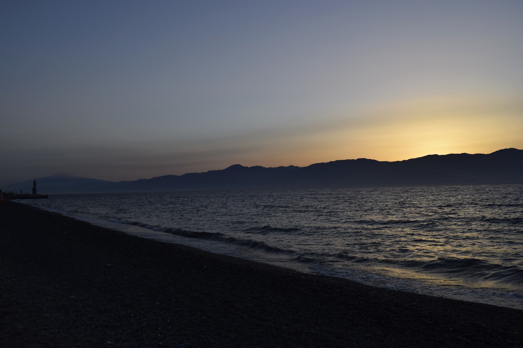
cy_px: 174
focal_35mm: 30
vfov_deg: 43.6
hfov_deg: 61.9
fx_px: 436
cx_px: 262
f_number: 6.3
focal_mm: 20
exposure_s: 1/640
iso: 200
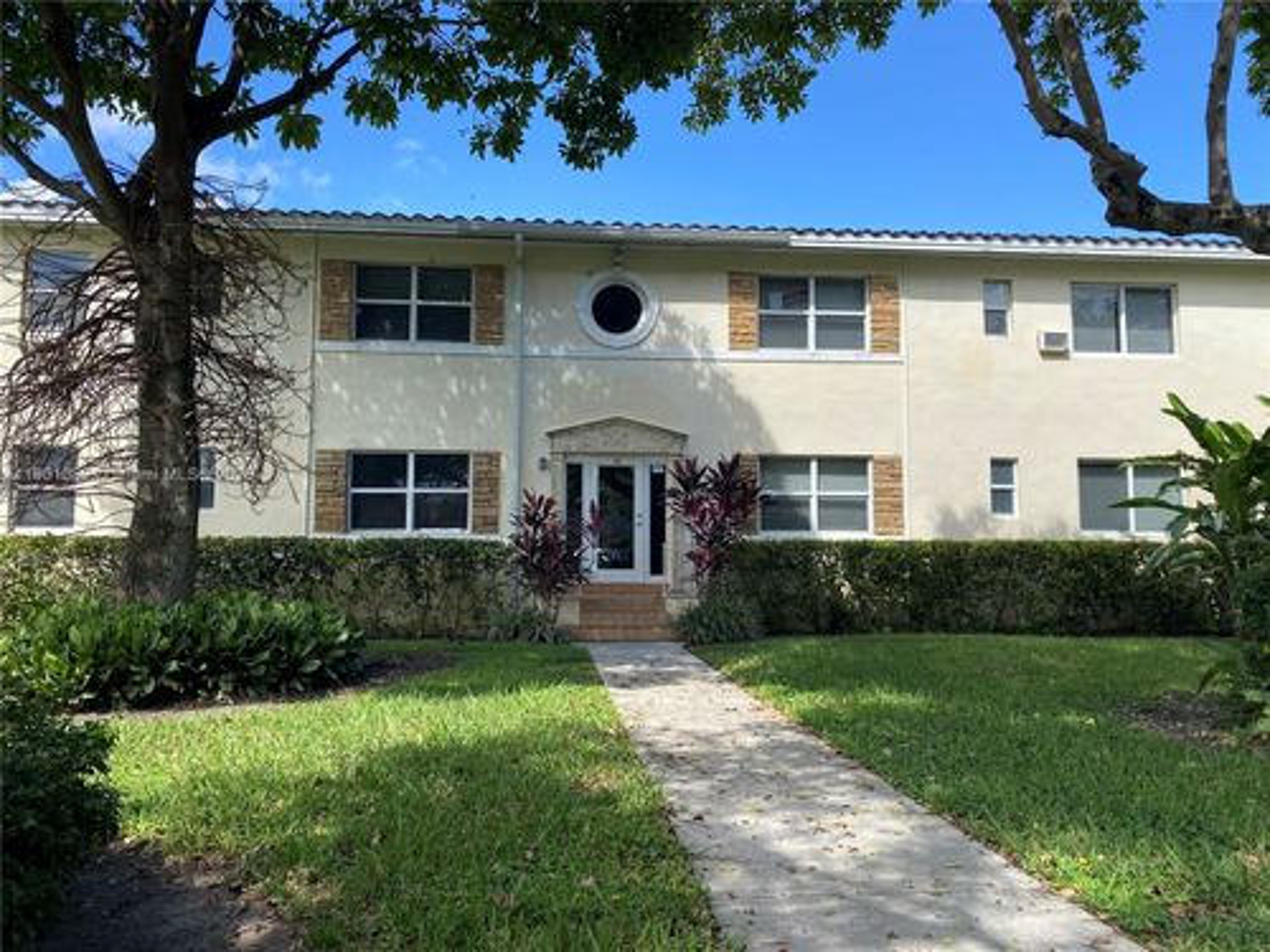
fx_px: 954
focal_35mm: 26
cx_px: 635
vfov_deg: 53.1
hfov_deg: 67.3
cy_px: 476
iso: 32
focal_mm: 4.25
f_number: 1.8
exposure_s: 1/1272
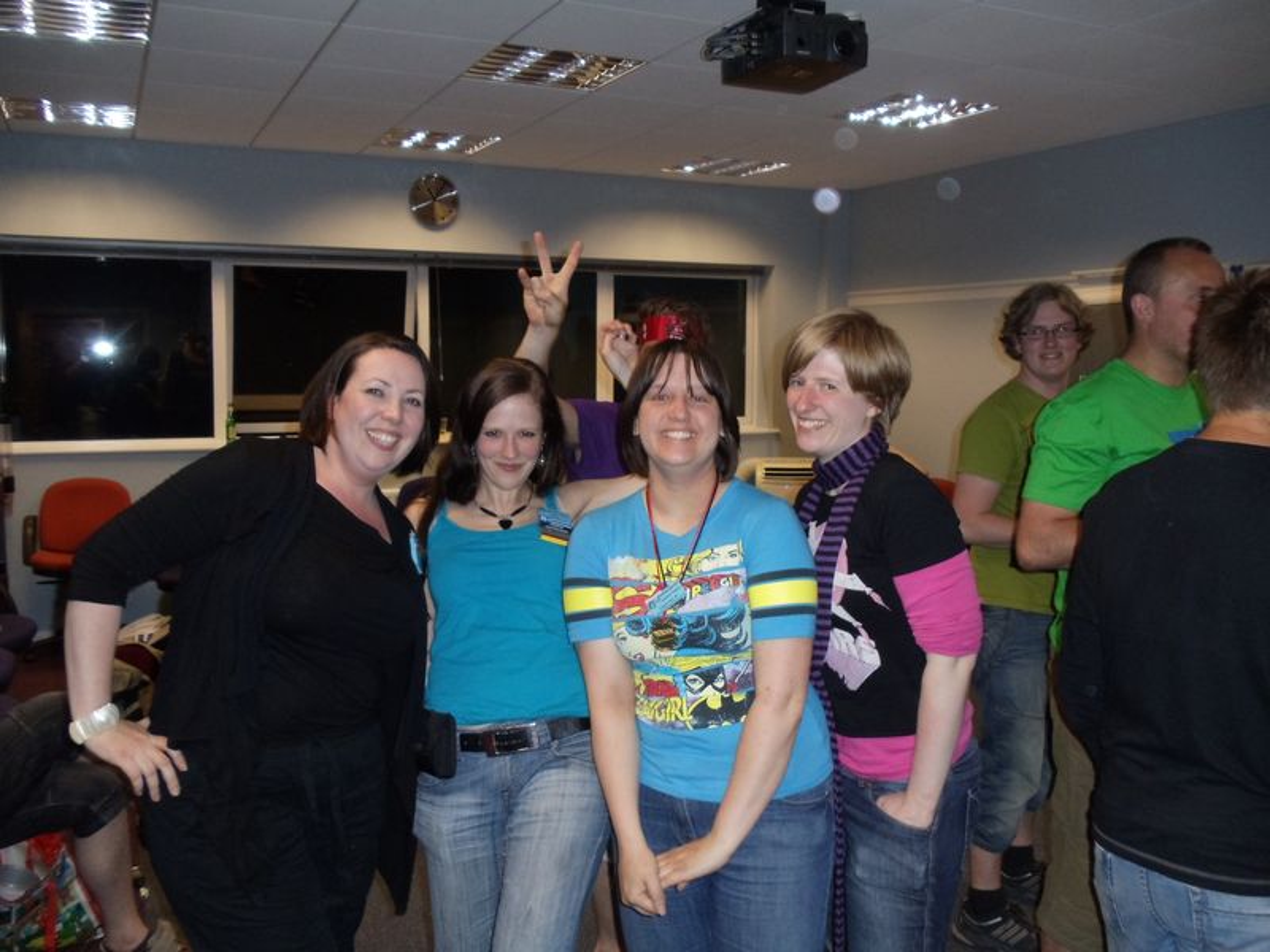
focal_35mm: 44
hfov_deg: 42.9
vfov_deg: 32.9
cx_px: 635
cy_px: 476
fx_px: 1614
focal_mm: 6
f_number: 3.5
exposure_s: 1/30
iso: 200
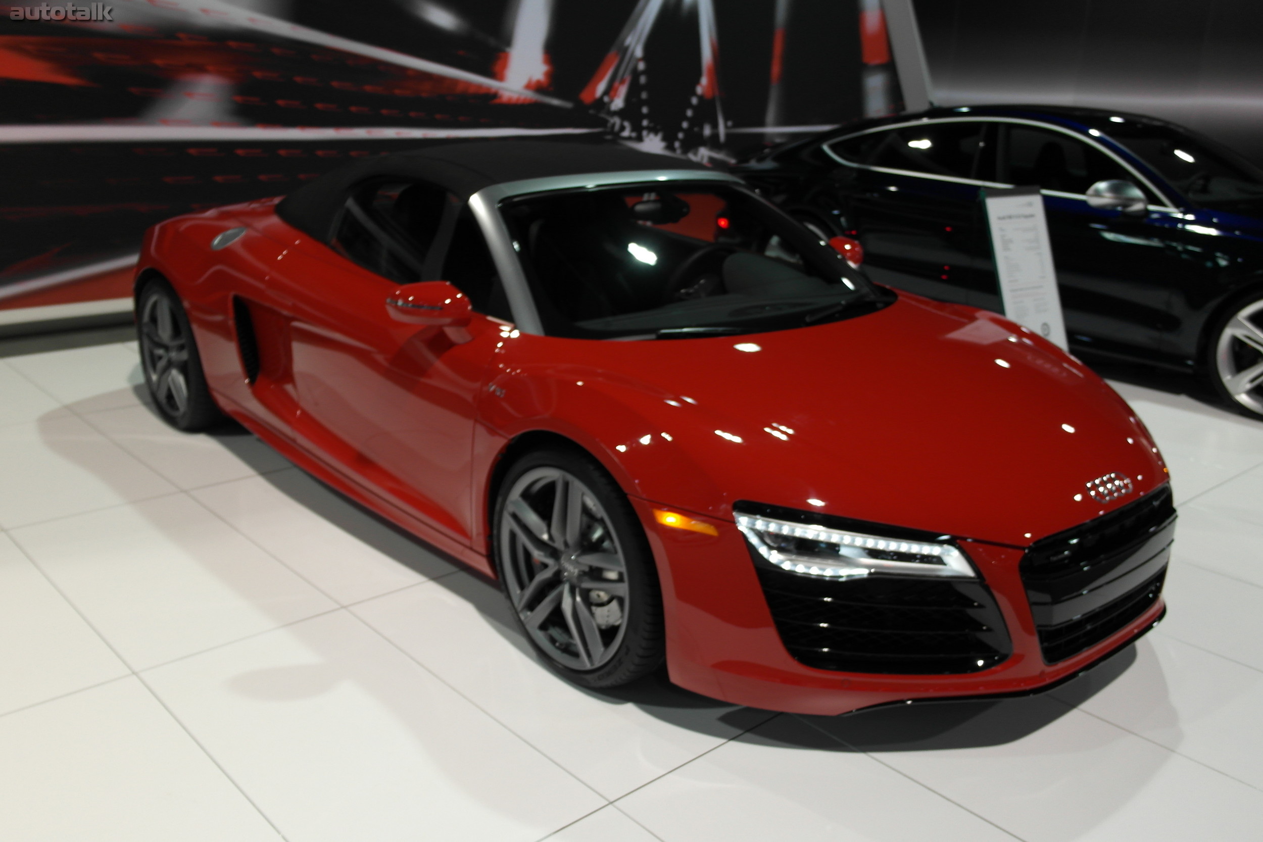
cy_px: 421
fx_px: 1052
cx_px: 632
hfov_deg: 61.9
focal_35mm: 30
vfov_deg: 43.6
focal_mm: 20
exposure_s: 1/30
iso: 400
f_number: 3.5
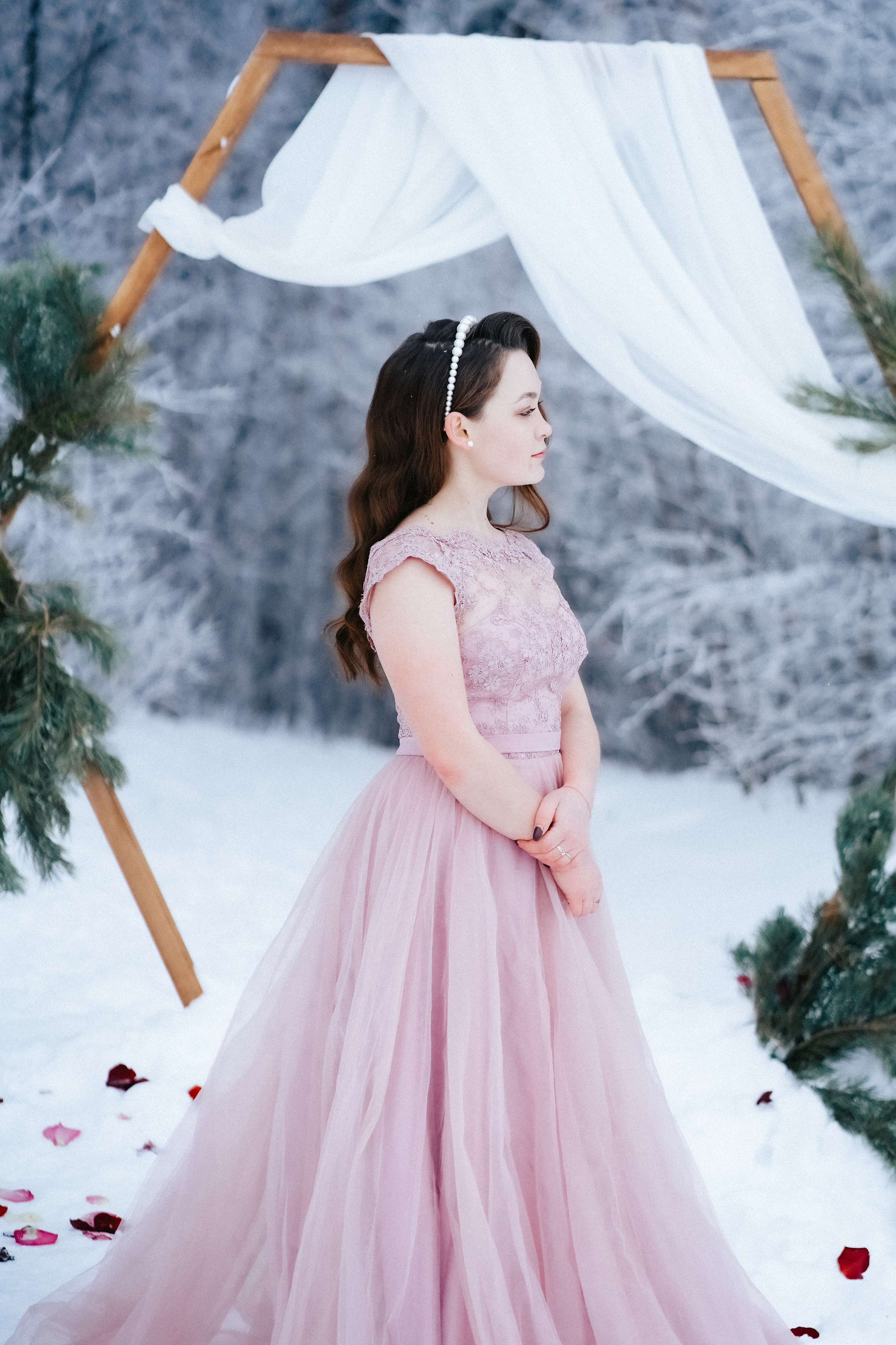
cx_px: 448
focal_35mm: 85
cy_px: 672
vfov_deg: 23.9
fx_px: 3173
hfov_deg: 16.1
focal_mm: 85
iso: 1600
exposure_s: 1/5000
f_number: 2.8
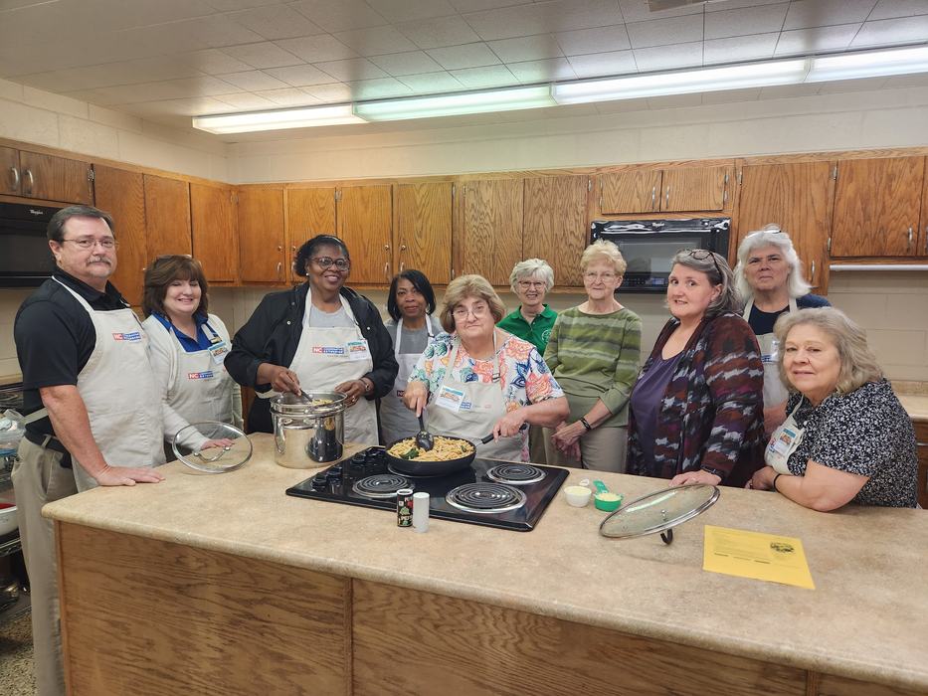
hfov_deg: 73.9
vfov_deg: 58.9
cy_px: 348
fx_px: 617
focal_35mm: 23
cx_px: 464
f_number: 1.8
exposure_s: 1/120
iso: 160
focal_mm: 5.4
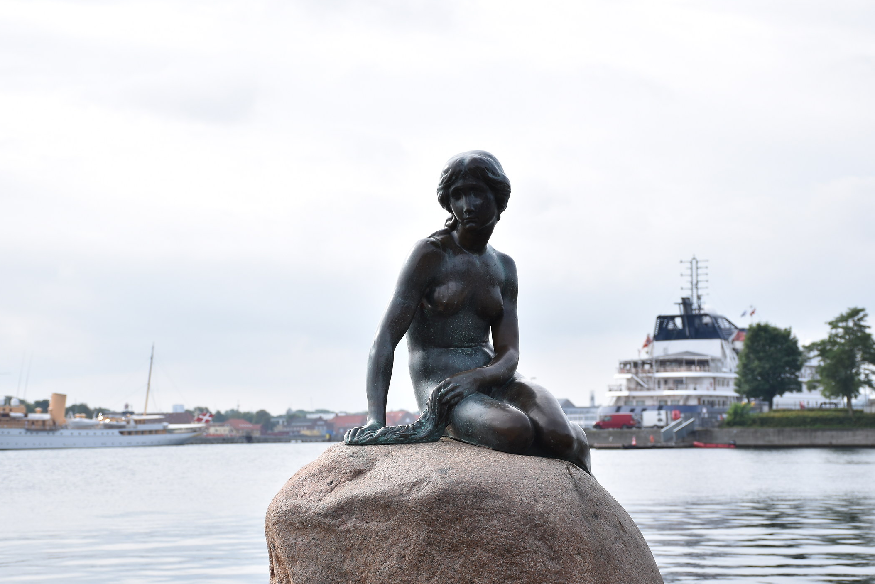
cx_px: 486
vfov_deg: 16.7
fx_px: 1993
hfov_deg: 24.7
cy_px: 320
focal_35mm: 82
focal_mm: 48
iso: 100
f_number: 5.6
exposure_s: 1/250
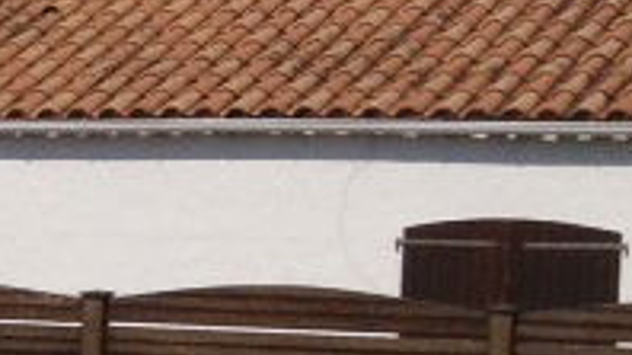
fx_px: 4136
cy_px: 339
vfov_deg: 4.9
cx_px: -827
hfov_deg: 8.1
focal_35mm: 247
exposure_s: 1/6135
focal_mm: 4.28
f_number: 2.4
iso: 50
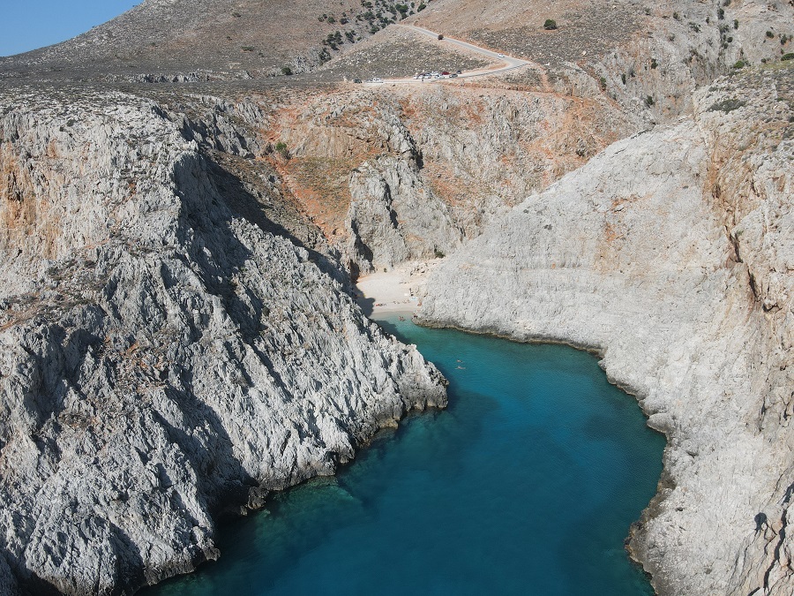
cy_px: 298
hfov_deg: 71.6
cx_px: 397
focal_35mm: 24
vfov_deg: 56.8
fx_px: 550
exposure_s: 1/800
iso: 100
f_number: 2.8
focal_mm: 4.5
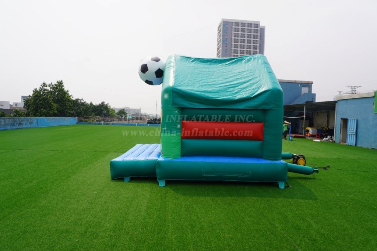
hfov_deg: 73.7
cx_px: 188
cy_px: 126
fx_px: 251
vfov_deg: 53.1
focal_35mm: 24
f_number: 10
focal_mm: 16
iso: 100
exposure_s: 1/160
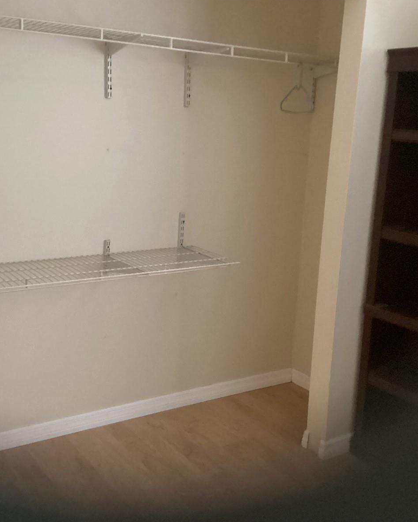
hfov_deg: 36.5
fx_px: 634
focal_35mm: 41
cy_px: 259
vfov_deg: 44.8
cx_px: 205
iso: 800
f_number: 2.4
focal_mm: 3.3
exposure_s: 1/24
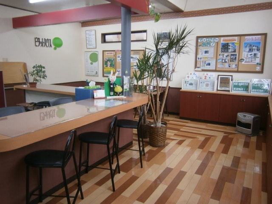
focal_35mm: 26
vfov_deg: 53.1
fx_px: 204
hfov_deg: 67.3
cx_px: 136
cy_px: 102
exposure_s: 1/30
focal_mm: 4.7
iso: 80
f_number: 2.8
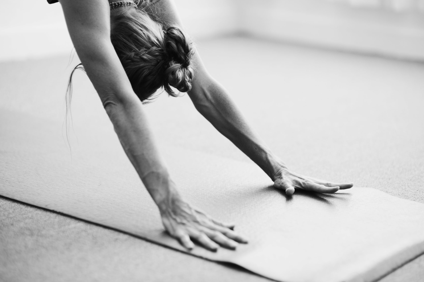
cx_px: 212
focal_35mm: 85
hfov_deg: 23.9
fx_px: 1000
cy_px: 141
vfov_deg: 16.0
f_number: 1.8
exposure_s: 1/200
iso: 1000
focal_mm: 85
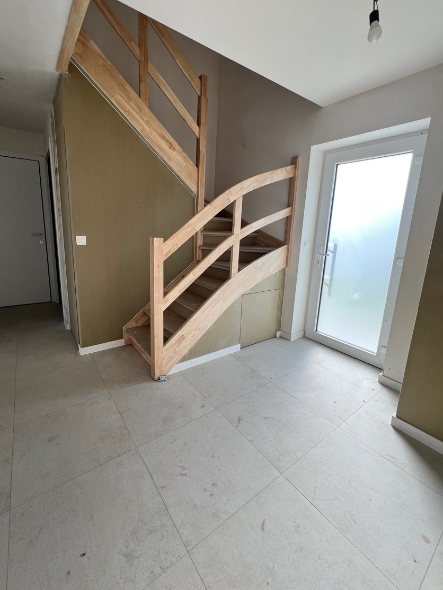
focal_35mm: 14
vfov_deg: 101.9
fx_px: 239
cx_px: 212
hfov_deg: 85.7
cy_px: 275
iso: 32
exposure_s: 1/171
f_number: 1.8
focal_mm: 1.57
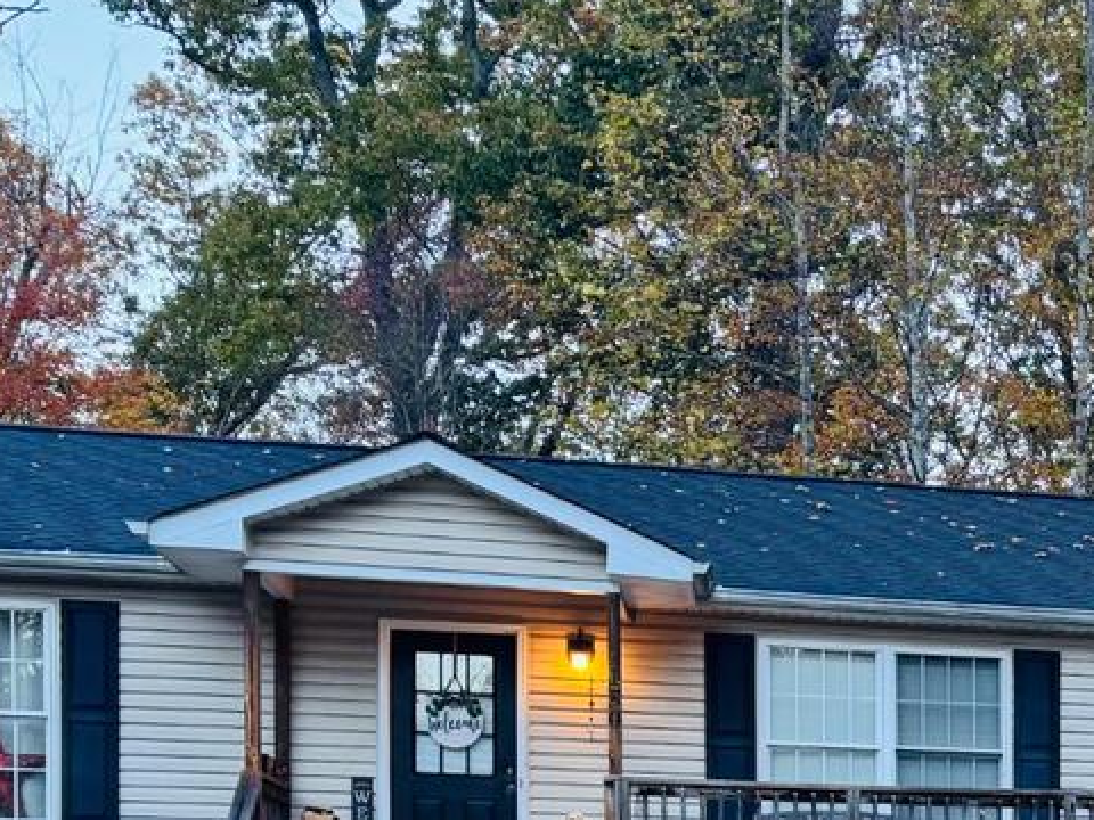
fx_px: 2275
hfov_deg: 24.6
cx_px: 1288
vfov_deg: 18.9
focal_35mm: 72
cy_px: 1073
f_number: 1.78
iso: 200
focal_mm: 6.76
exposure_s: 1/90
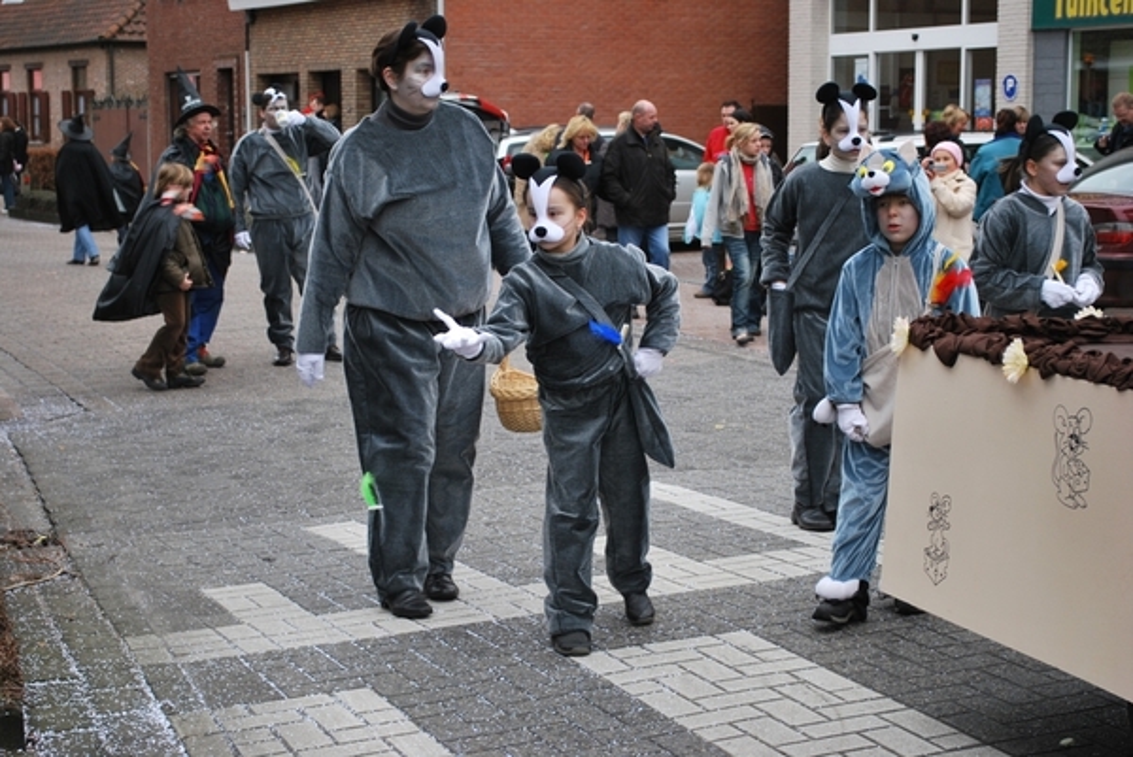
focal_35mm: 66
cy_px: 378
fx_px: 2079
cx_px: 566
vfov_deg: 20.6
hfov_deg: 30.5
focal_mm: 44
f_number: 5.3
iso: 200
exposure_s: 1/100
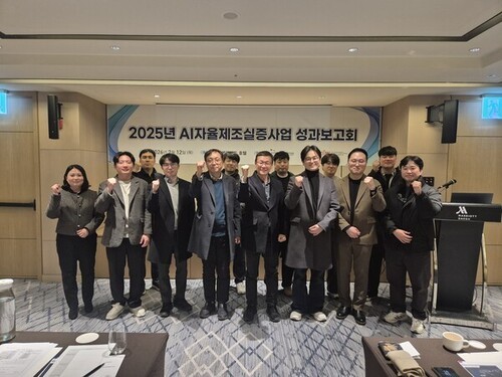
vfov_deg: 58.9
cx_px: 251
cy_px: 188
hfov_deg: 73.9
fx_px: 334
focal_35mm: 23
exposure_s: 1/60
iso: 800
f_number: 1.8
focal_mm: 5.4
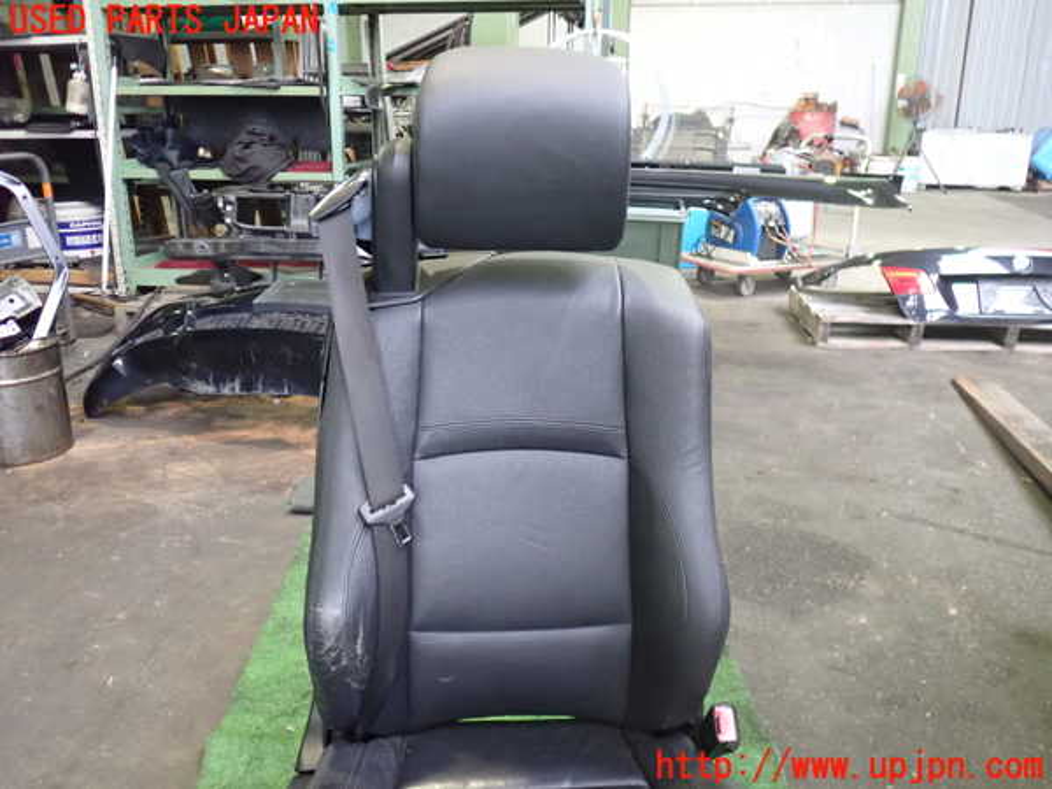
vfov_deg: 46.8
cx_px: 526
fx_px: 912
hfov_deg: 60.0
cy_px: 394
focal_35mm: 30
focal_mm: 5.4
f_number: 2.3
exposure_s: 1/80
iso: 1250
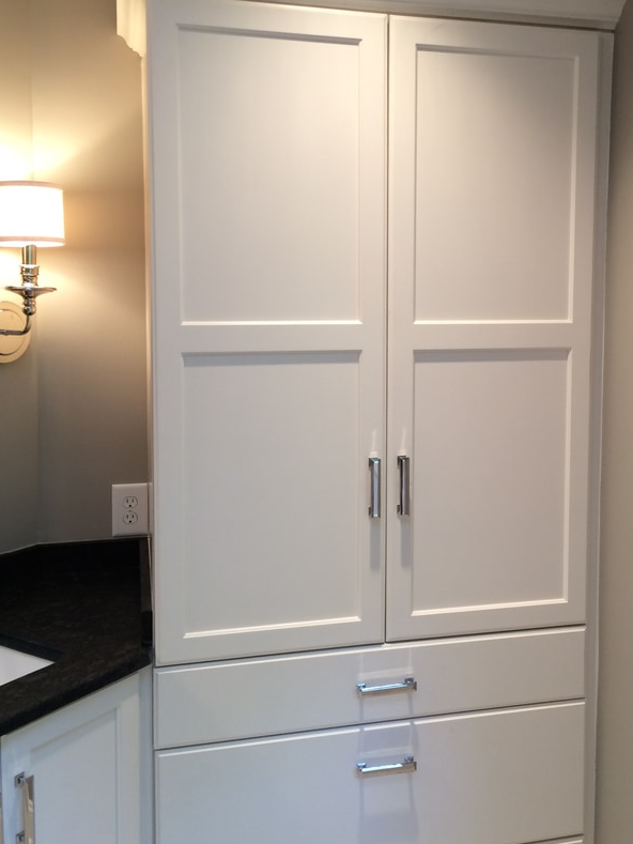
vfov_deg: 48.8
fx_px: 926
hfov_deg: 37.5
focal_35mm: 38
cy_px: 354
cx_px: 387
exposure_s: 1/30
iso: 50
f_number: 2.2
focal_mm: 4.12
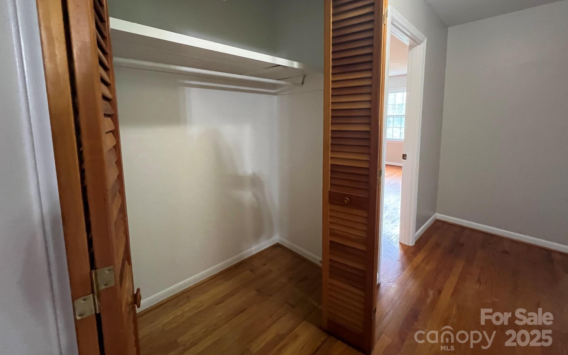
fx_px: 217
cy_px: 145
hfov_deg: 105.3
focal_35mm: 14
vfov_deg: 77.9
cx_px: 285
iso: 800
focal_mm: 1.57
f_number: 1.8
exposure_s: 1/60
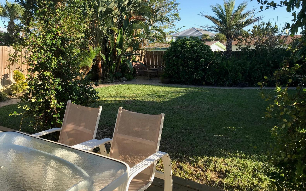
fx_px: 250
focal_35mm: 30
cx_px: 152
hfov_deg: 62.9
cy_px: 76
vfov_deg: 41.6
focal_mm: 3.99
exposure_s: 1/833
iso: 20
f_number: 1.8
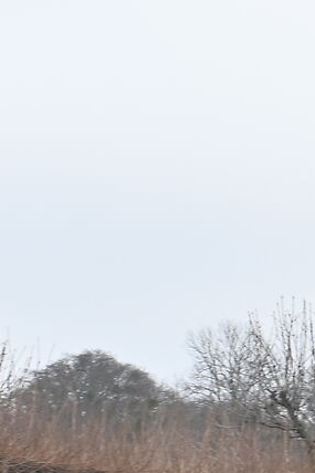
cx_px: 1184
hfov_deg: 5.9
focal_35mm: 202
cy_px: 423
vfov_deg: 10.1
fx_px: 2653
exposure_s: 1/60
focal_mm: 24
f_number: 8
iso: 100
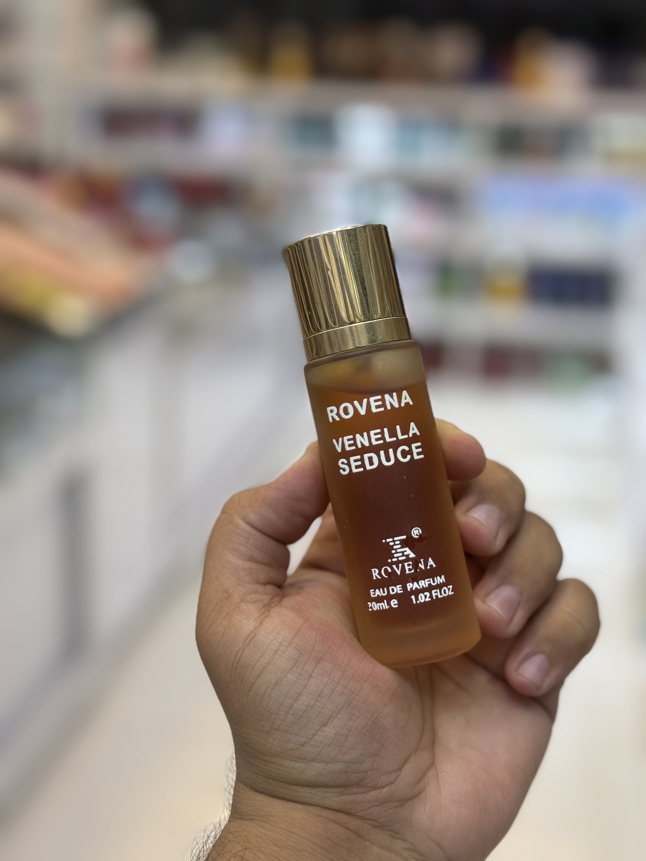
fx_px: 1194
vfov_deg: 39.7
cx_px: 323
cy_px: 430
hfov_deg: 30.3
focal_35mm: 48
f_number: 1.78
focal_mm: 6.76
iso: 100
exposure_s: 1/366
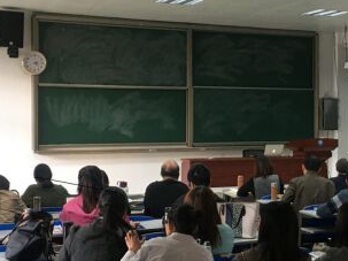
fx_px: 673
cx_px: 266
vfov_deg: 21.9
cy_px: 120
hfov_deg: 28.5
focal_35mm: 67
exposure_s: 1/17
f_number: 2.2
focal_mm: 4.15
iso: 64
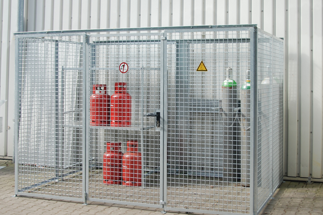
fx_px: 454
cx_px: 178
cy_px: 115
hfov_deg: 39.1
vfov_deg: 26.7
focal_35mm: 51
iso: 160
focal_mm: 27
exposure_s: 1/125
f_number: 5.6
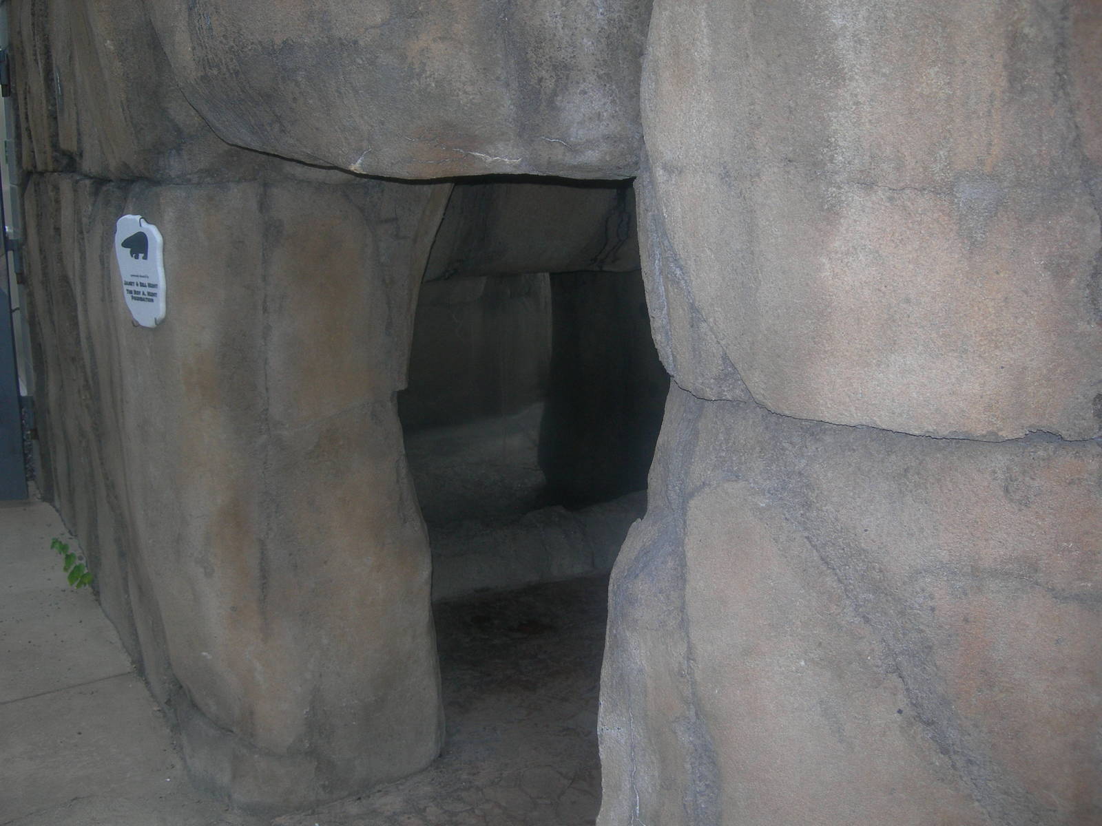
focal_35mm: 38
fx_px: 1210
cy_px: 413
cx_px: 551
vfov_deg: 37.7
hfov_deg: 49.0
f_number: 2.8
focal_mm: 7.8
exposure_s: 1/60.1
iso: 76
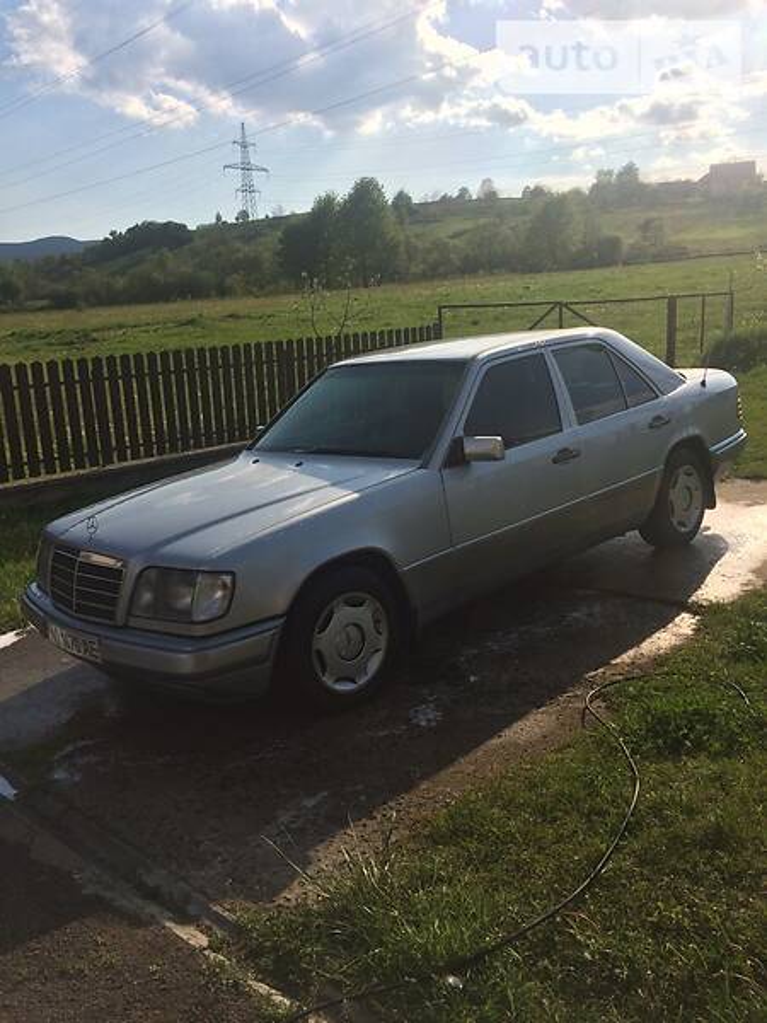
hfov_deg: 48.2
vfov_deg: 61.7
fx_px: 857
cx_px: 384
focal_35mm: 29
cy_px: 512
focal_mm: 4.2
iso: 32
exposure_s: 1/3165
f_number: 2.2
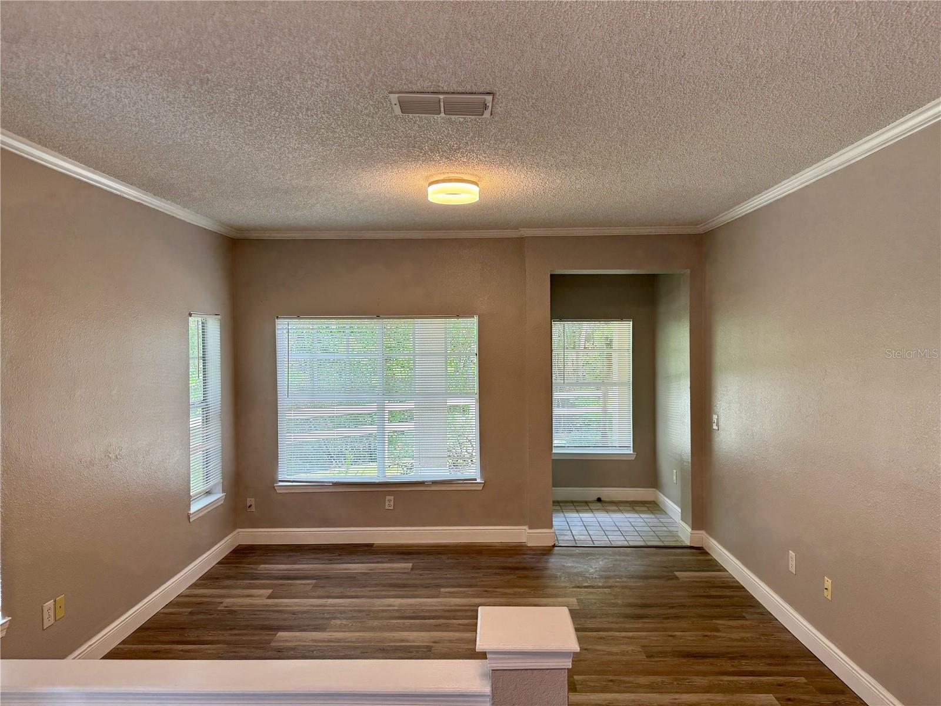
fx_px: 652
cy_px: 353
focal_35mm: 24
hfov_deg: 71.6
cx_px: 470
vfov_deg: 56.8
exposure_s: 1/120
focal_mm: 6.76
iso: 125
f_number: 1.78
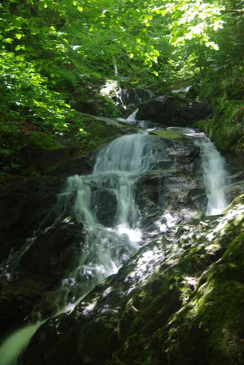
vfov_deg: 37.9
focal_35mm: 52
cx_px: 122
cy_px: 182
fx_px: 534
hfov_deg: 25.8
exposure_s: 1/5
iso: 100
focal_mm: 35
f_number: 5
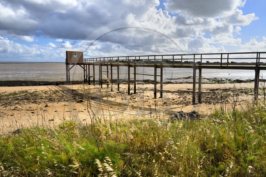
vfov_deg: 44.9
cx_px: 133
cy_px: 88
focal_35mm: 29
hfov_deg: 63.7
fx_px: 214
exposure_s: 1/2000
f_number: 7.1
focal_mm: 29
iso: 200
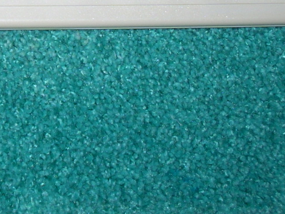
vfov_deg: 12.1
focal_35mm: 117
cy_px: -112
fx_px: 963
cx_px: -55
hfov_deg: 16.2
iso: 64
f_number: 2.8
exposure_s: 1/60
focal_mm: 6.2
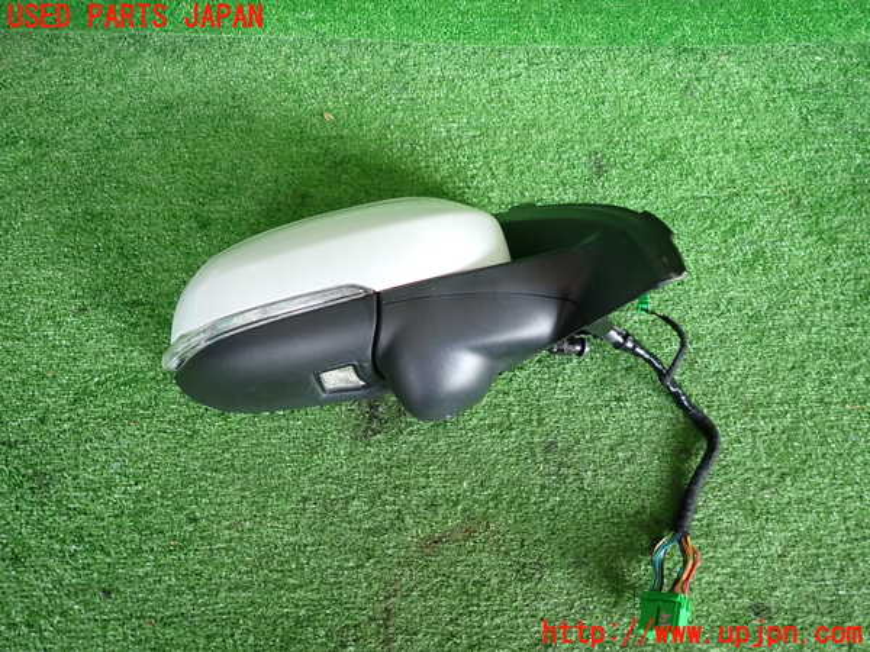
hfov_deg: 69.4
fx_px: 628
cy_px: 326
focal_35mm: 25
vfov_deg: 54.9
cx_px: 435
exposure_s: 1/80
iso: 200
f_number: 2
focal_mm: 4.5
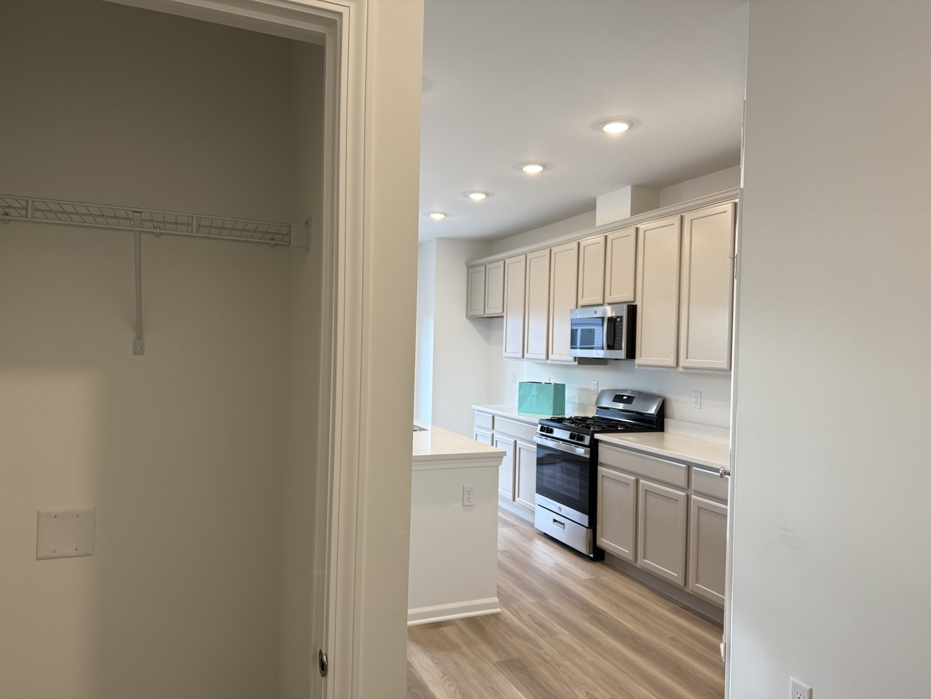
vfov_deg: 56.8
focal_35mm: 24
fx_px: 645
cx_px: 466
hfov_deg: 71.6
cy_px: 350
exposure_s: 1/120
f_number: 1.78
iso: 125
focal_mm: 6.76
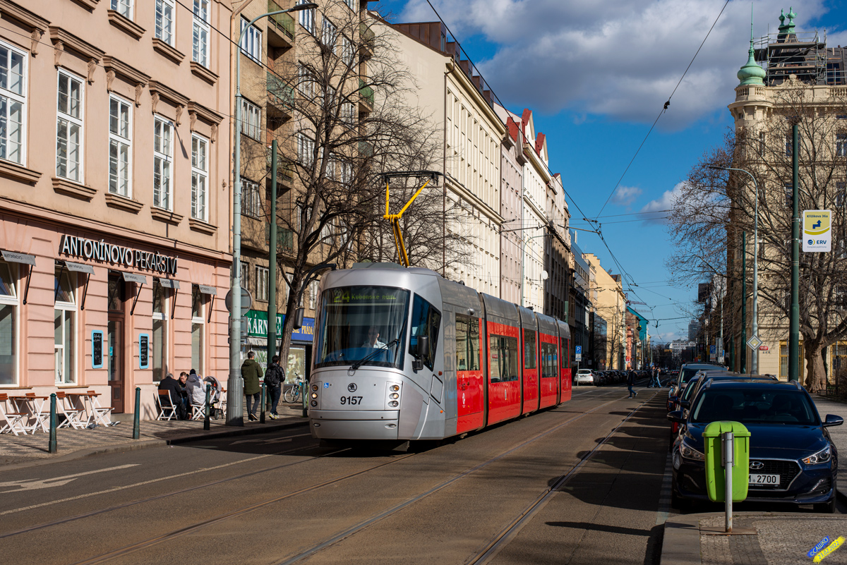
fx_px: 1177
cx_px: 424
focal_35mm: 50
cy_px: 282
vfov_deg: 27.0
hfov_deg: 39.6
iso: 100
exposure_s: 1/800
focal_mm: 50
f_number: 5.6
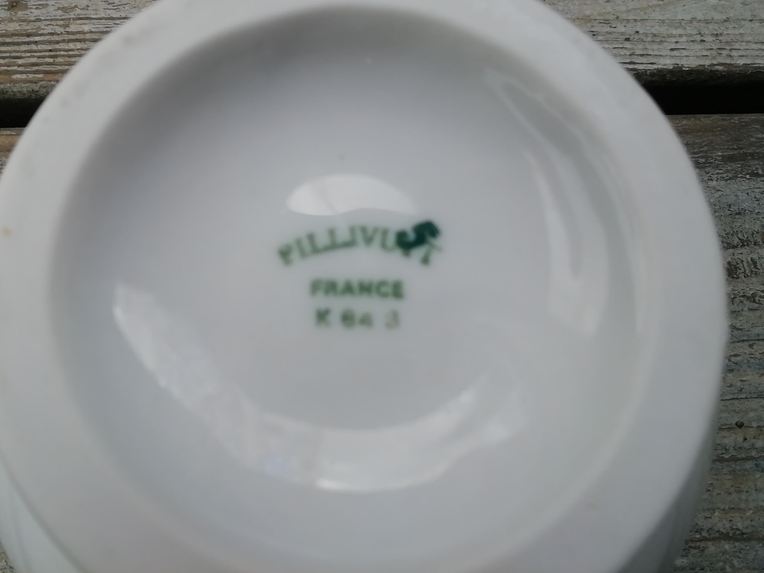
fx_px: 662
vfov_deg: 46.7
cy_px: 246
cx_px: 324
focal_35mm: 30
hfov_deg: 59.7
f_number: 2.2
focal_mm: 3.21
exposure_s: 1/152
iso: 50
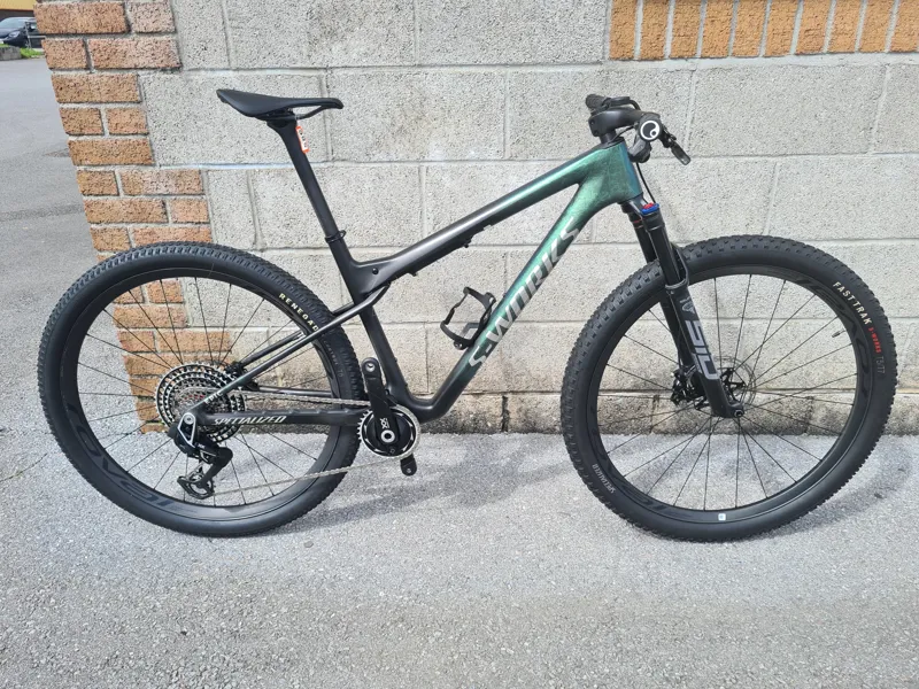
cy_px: 344
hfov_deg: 67.3
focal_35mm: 26
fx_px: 690
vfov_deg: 53.1
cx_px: 460
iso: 50
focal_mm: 5.4
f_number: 1.8
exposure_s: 1/1024
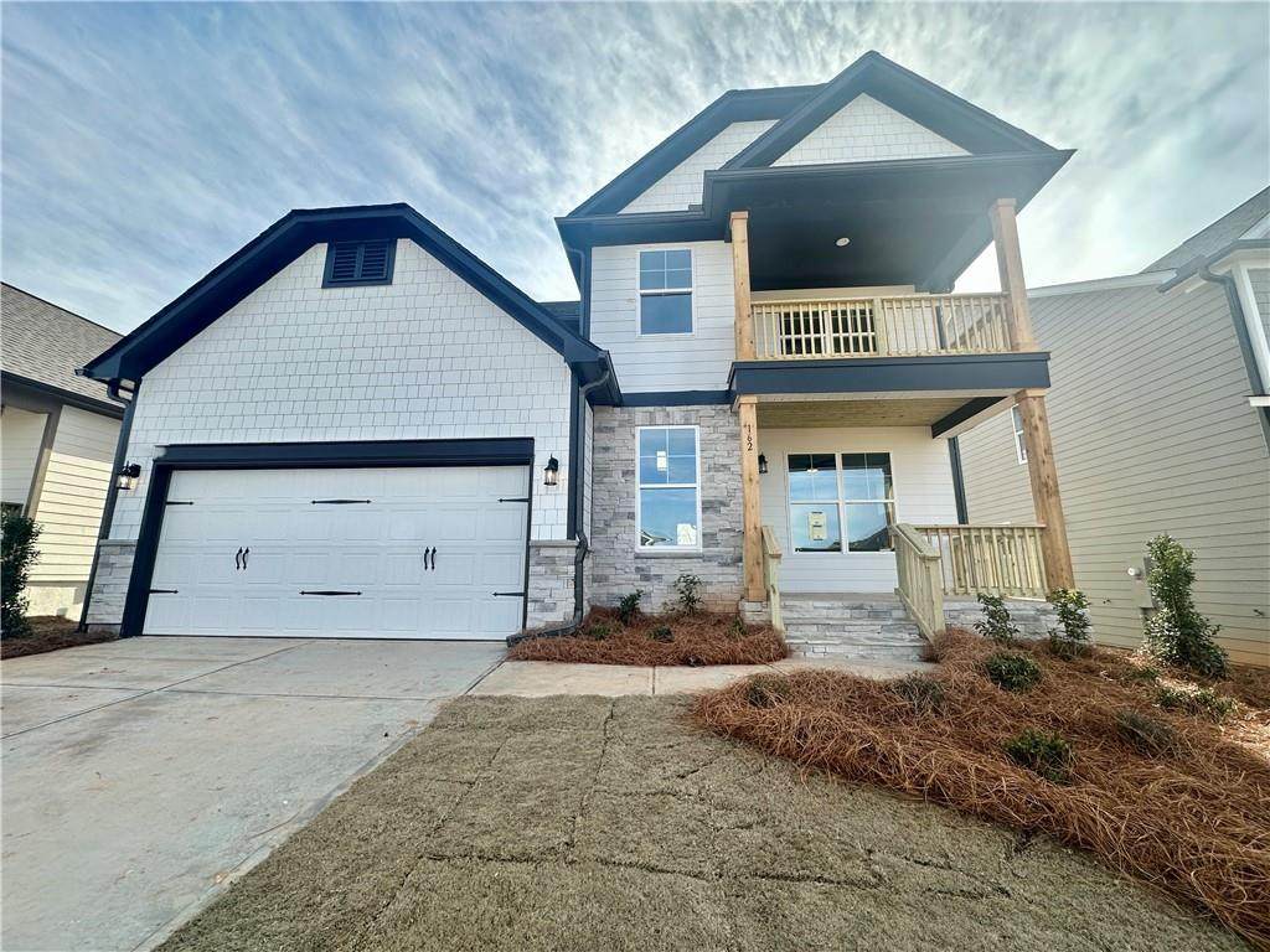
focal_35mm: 14
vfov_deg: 85.7
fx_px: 514
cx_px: 635
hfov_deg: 102.1
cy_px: 476
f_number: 2.2
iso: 40
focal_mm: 2.22
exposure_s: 1/895
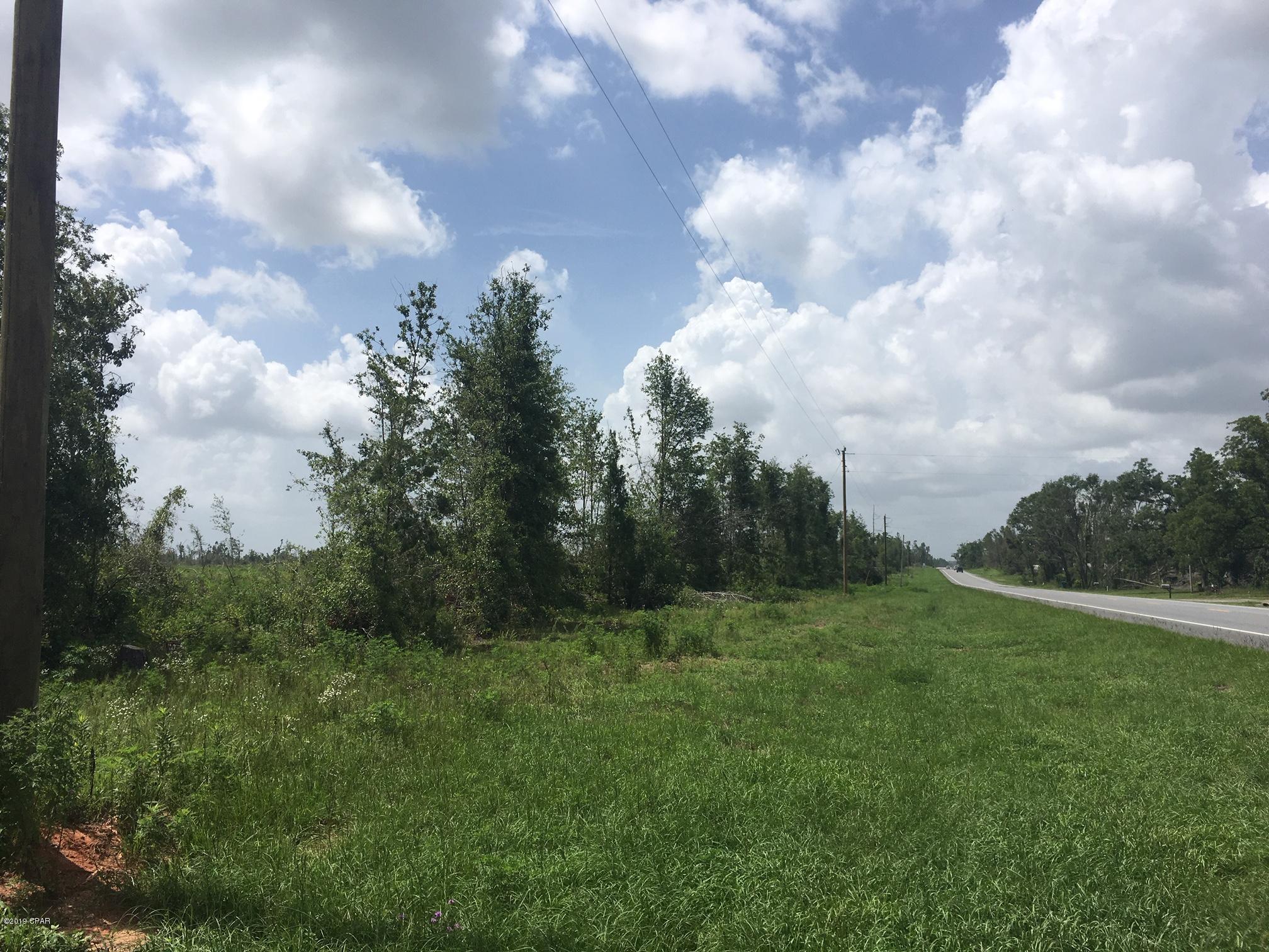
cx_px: 634
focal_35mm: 29
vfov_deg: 48.2
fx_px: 1063
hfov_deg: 61.7
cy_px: 476
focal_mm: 4.15
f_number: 2.2
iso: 25
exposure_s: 1/2959
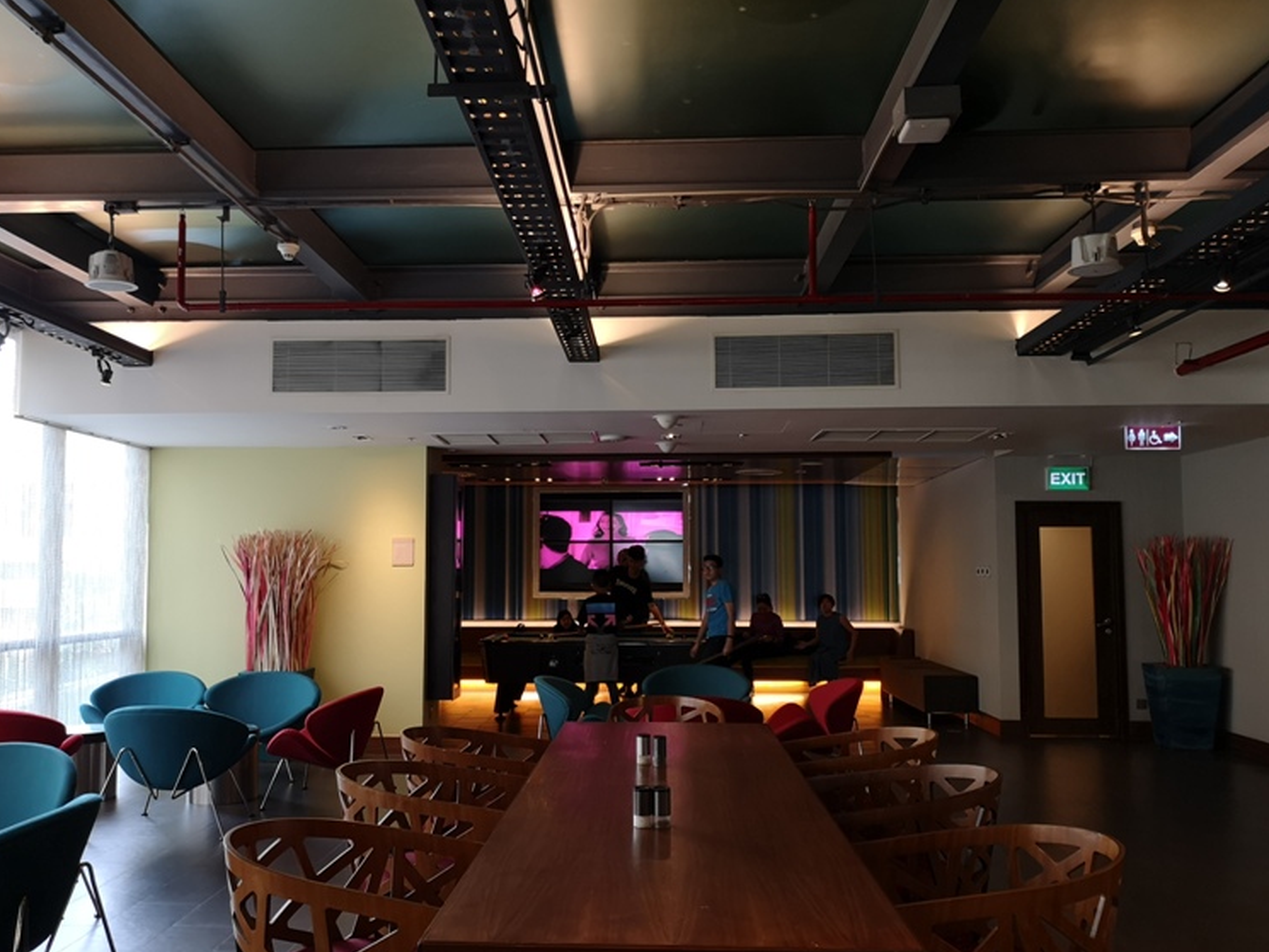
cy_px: 497
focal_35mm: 29
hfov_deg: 61.6
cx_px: 608
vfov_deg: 48.2
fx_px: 1063
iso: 125
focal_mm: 3.95
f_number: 1.8
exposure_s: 1/33.3
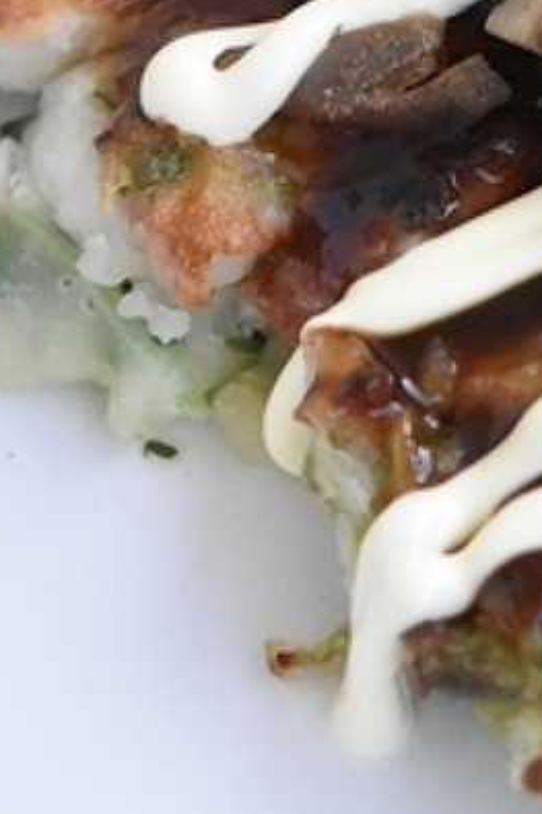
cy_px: -403
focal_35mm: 410
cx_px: 917
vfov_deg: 5.0
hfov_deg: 3.3
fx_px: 9267
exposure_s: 1/3200
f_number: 4.5
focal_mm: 60
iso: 5000
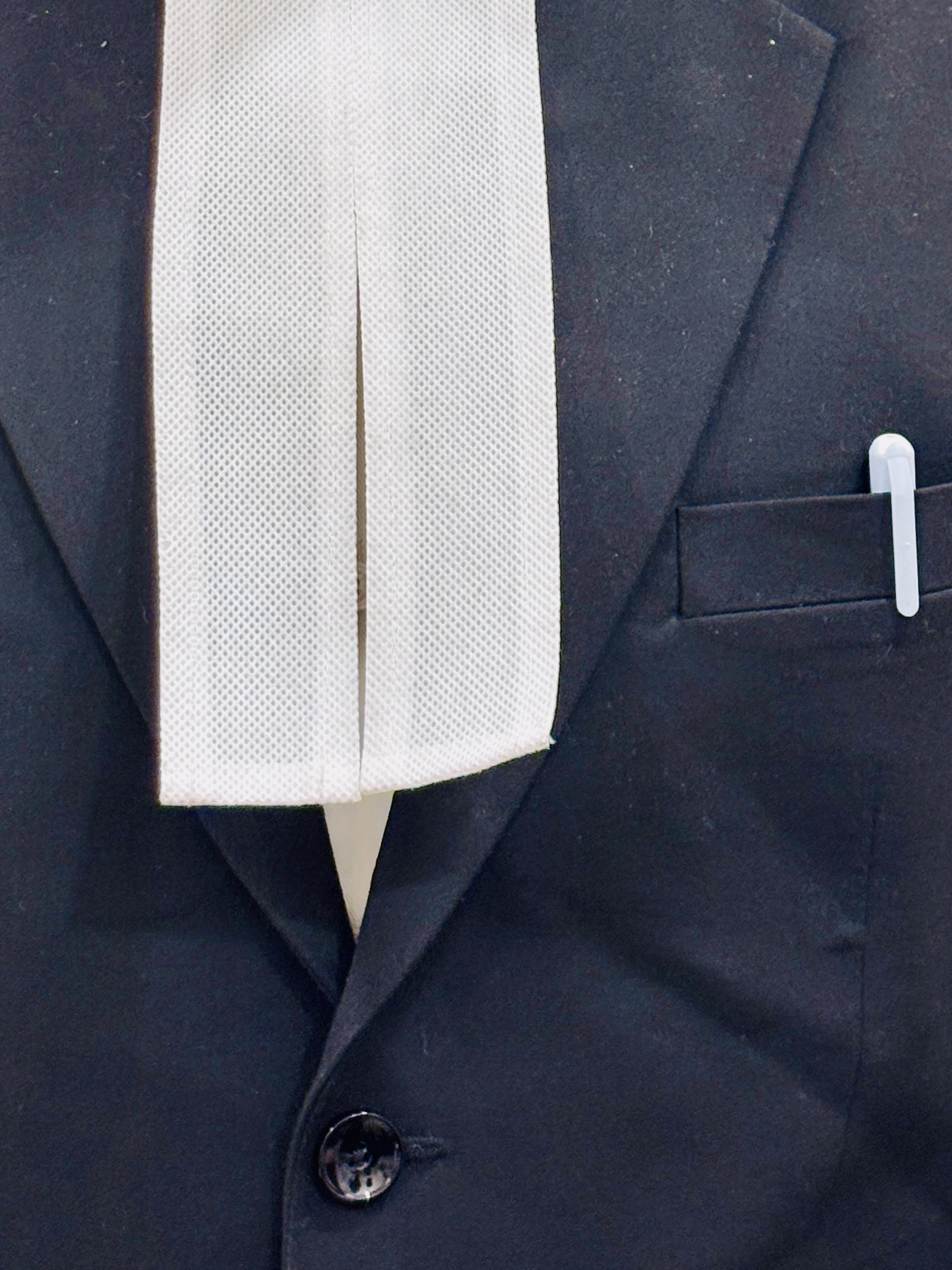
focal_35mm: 117
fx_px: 4290
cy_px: 3
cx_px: 443
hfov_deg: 12.7
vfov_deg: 16.5
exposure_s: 1/50
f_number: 1.6
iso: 100
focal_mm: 5.96
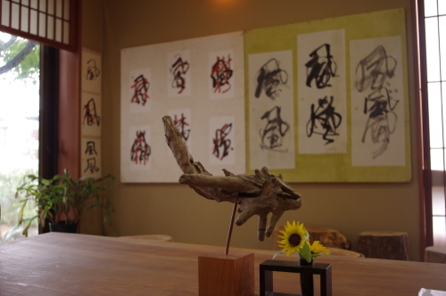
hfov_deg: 53.2
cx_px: 223
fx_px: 445
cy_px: 148
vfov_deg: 36.8
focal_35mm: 36
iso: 800
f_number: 4
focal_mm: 24.38
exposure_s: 1/100
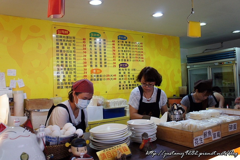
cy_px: 80
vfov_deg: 43.6
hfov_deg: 62.0
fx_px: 200
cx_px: 120
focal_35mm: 30
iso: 1000
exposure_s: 1/30
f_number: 5
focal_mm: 20
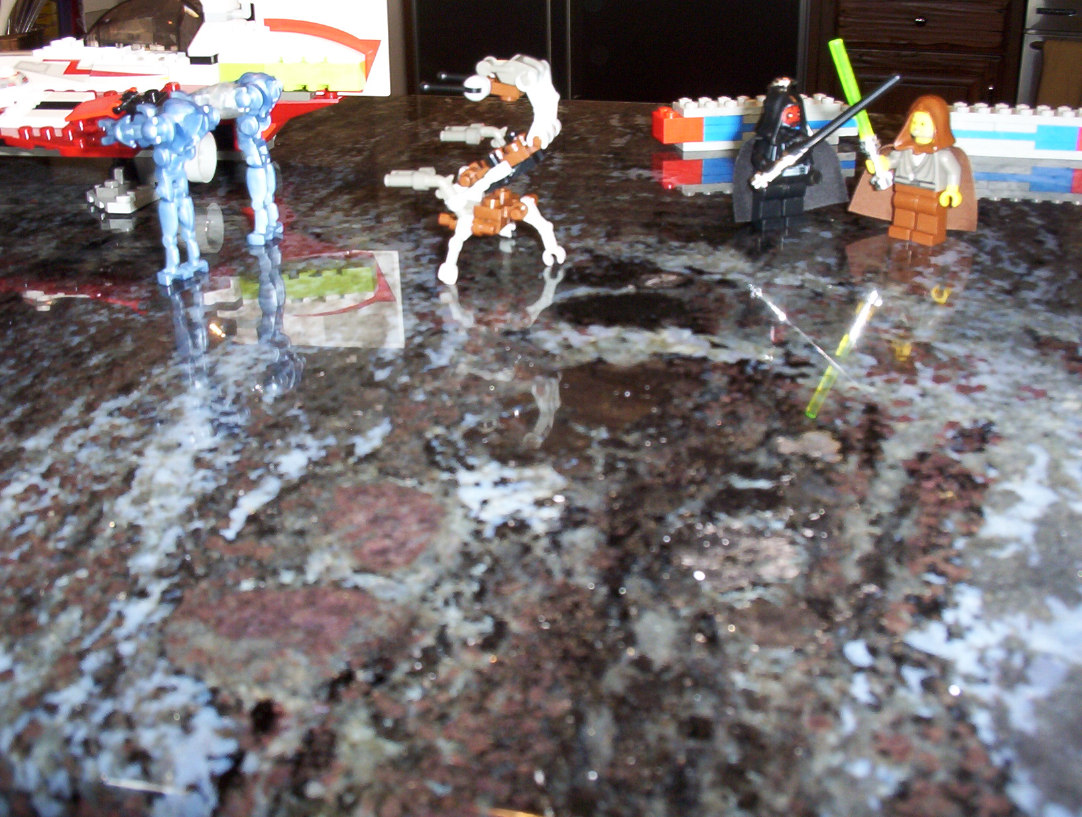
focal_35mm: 39
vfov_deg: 37.0
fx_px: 1222
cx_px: 541
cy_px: 408
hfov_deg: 47.8
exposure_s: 1/30
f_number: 4.5
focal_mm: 6
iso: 140
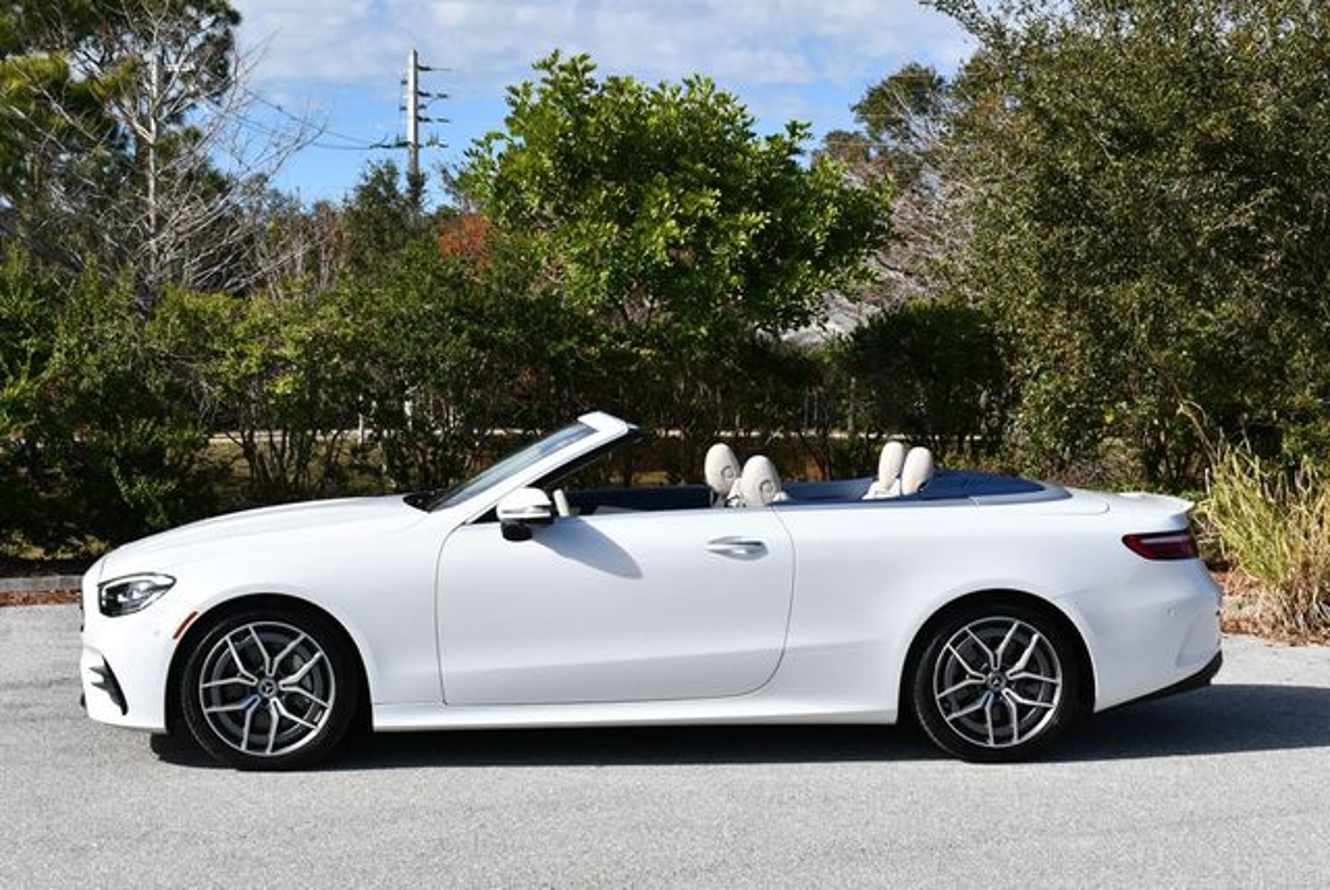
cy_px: 445
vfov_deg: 22.0
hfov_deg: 32.4
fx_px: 2293
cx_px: 665
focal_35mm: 62
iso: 100
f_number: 9
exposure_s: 1/320
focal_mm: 31
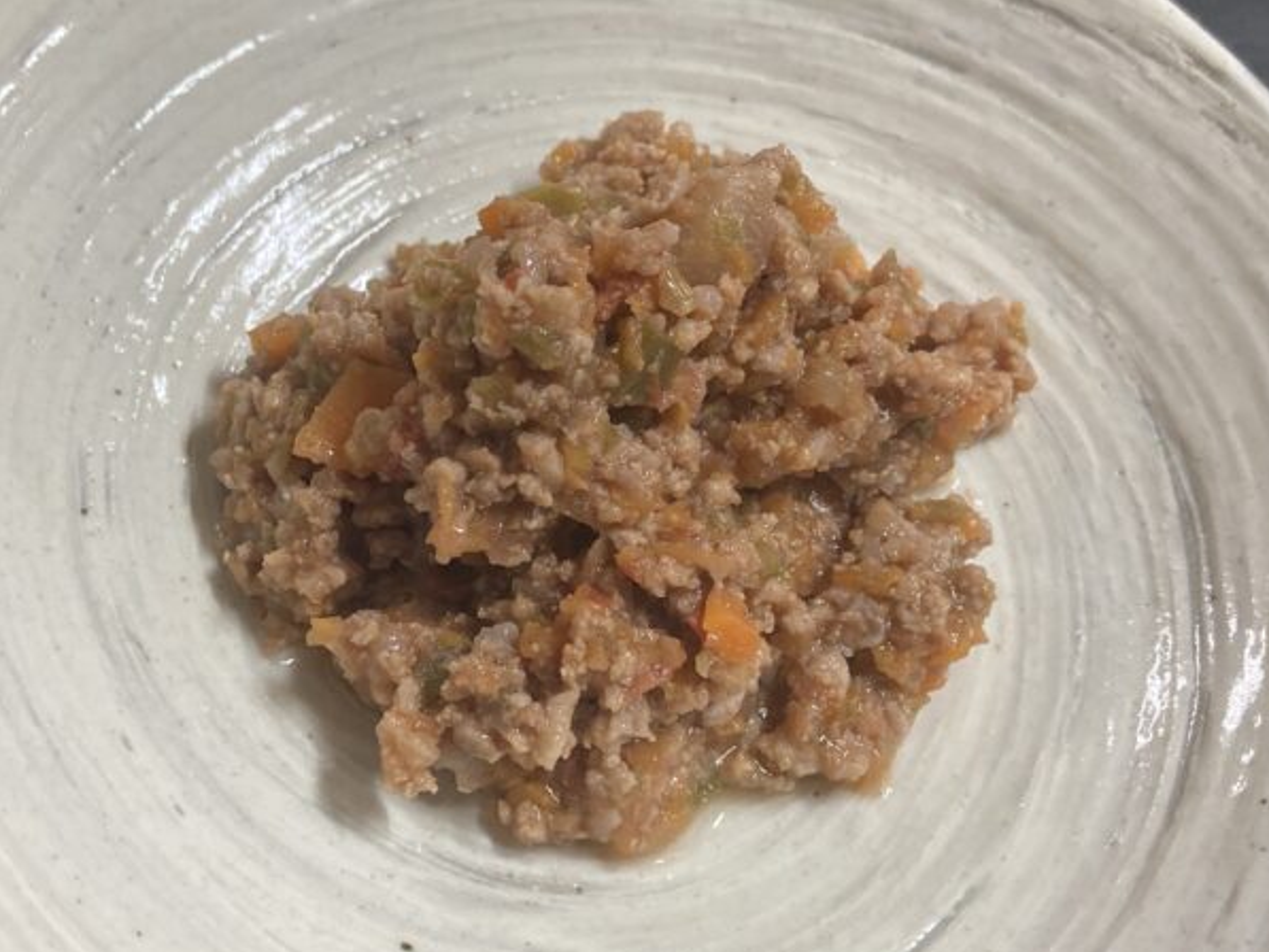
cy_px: 438
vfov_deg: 30.3
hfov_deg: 39.6
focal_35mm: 48
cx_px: 540
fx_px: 1760
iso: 100
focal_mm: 3.99
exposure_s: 1/50
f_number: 1.8
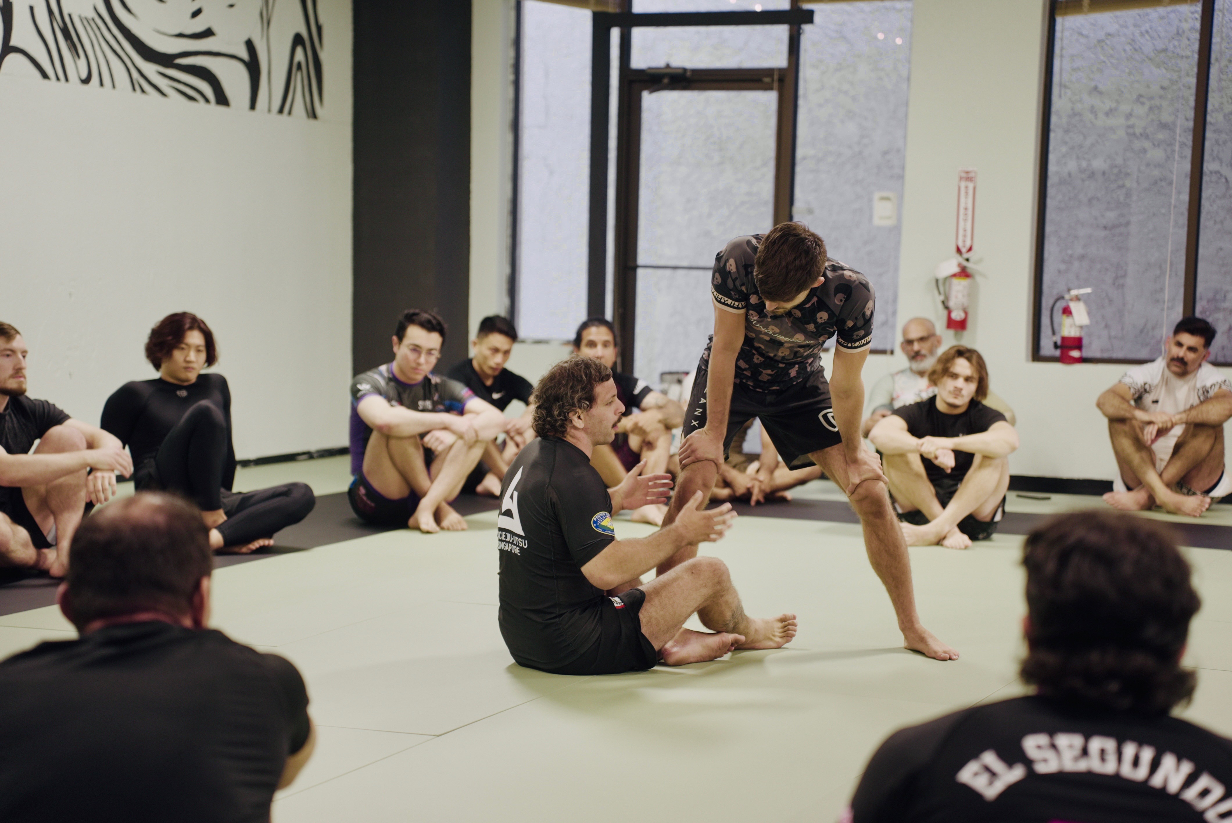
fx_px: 2568
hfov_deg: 27.0
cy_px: 412
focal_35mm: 75
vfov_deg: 18.2
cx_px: 616
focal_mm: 75
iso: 800
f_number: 2.8
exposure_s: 1/50
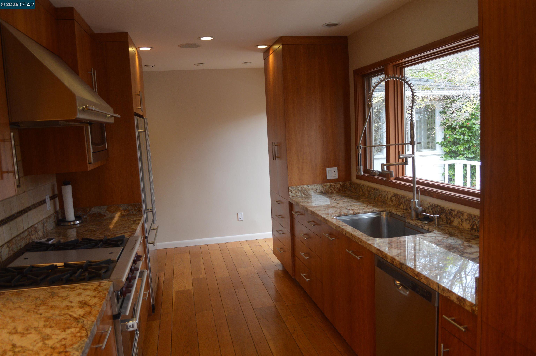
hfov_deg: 67.4
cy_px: 178
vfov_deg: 47.8
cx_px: 268
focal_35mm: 27
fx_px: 402
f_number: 4.5
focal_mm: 18
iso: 400
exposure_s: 1/80
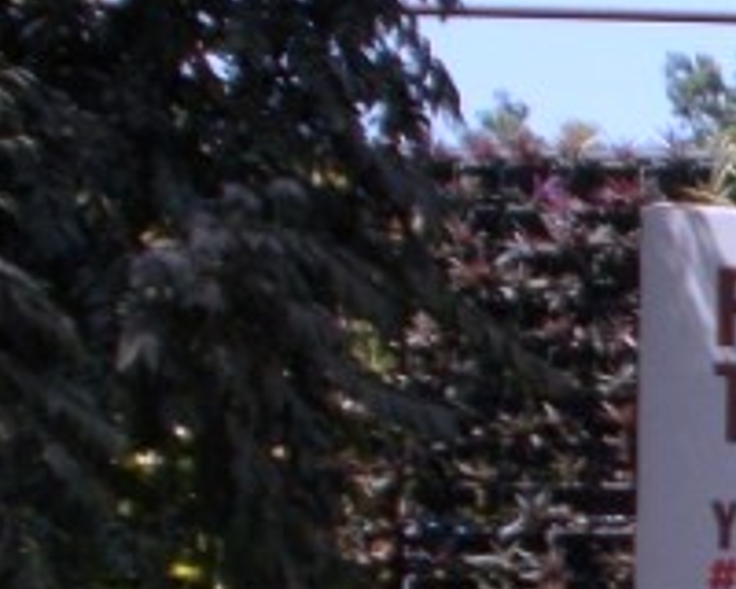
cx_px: 1638
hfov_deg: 8.2
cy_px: 788
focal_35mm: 220
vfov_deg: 7.0
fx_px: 4792
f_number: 4.2
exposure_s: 1/500
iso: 80
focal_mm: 7.9
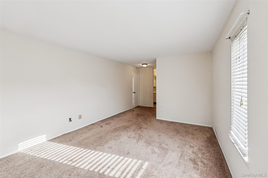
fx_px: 104
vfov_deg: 81.2
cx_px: 134
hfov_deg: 104.3
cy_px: 89
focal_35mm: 14
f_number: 7.1
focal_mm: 14
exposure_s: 1/80
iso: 640
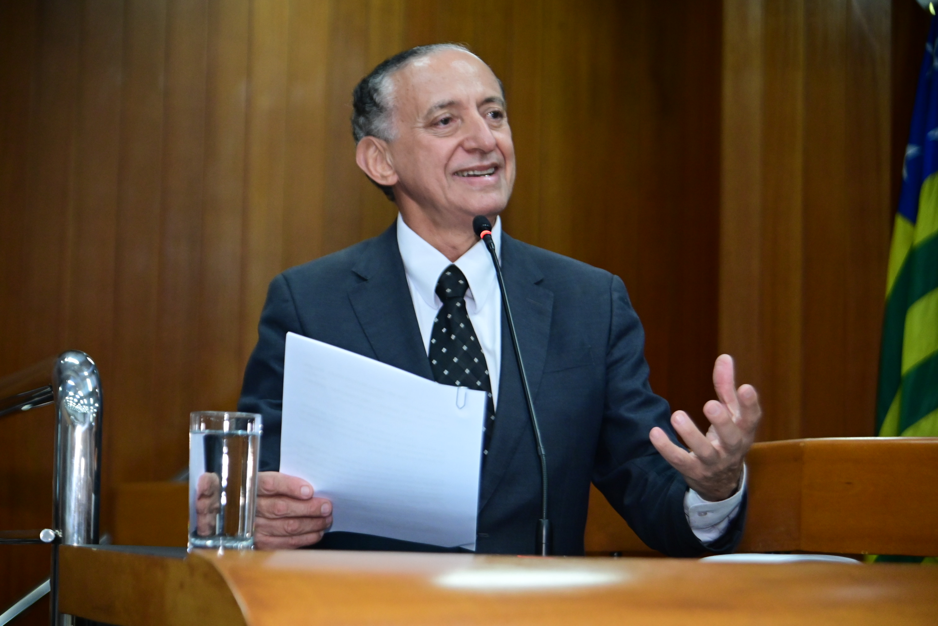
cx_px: 469
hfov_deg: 22.1
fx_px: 2397
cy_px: 313
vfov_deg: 14.9
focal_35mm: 92
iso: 5000
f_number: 5.6
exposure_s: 1/250
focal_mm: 92
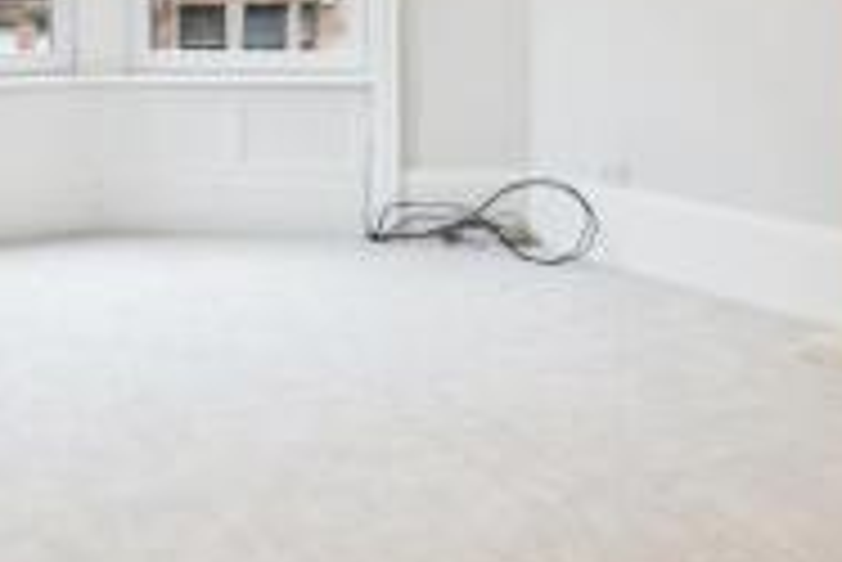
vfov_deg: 21.5
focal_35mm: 61
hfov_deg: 32.8
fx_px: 1428
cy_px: 2
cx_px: 383
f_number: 4
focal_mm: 16
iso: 500
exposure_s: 1/60
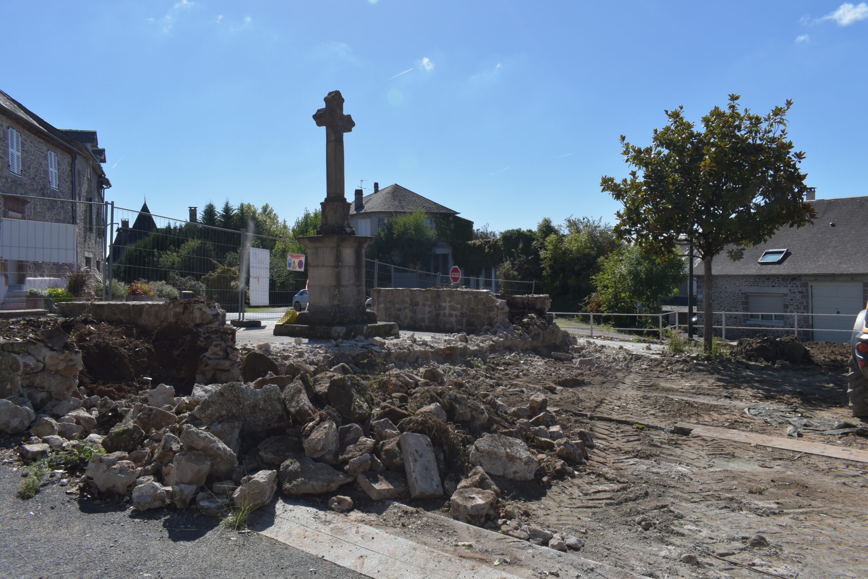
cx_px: 434
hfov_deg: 67.4
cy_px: 290
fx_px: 651
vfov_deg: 47.9
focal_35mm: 27
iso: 400
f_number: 13
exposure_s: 1/640
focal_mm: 18
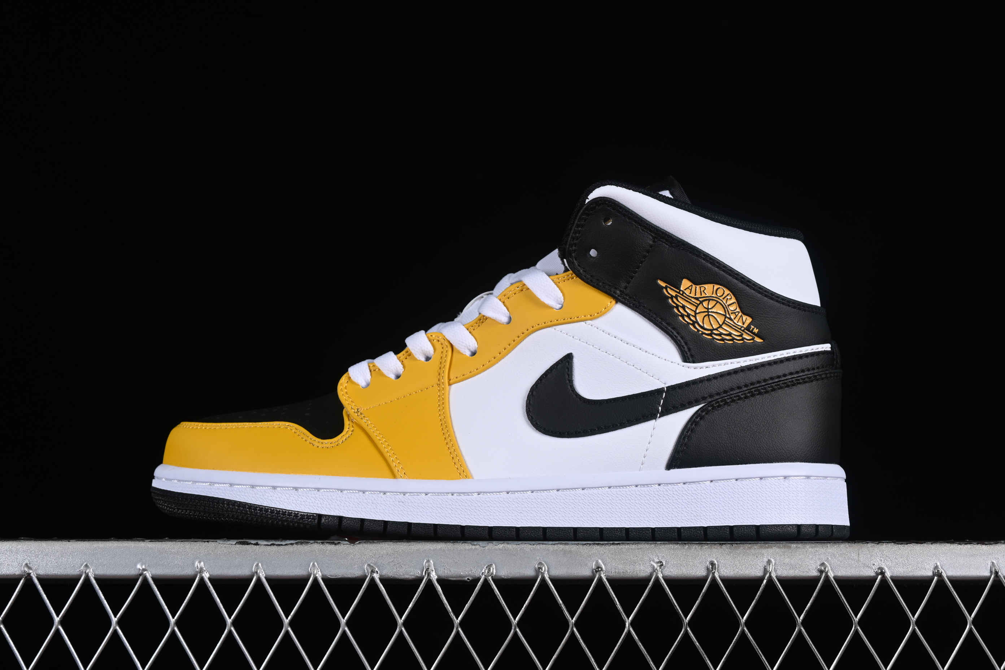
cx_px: 502
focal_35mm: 75
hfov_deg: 27.0
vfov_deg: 18.2
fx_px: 2094
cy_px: 335
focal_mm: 50
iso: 160
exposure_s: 1/80
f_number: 8
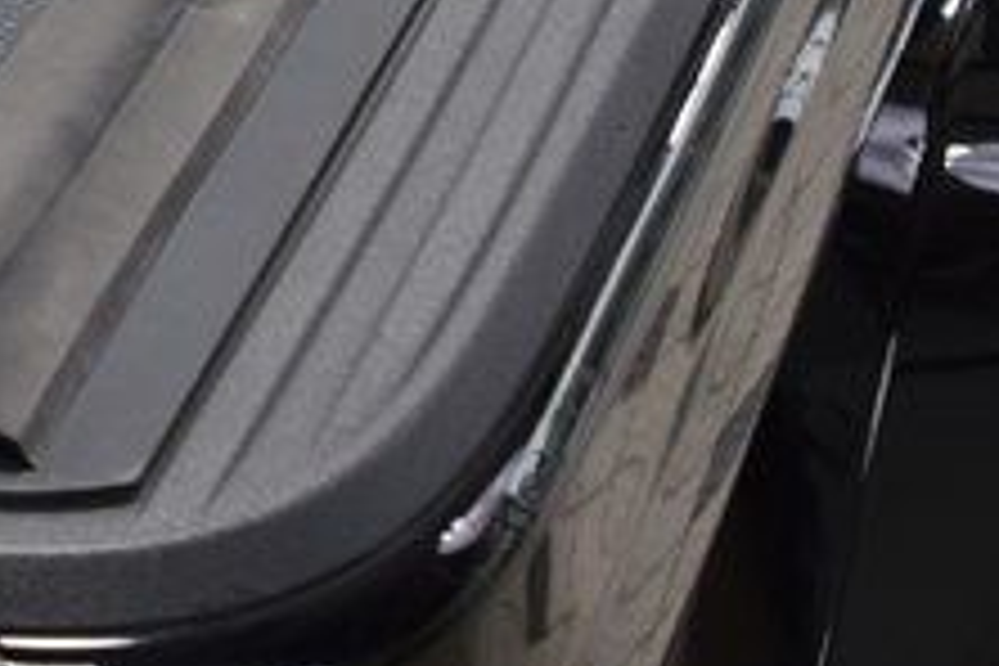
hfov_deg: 11.1
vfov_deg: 8.0
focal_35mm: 166
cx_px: -1062
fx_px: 4606
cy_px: -466
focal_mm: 24
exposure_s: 1/15
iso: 500
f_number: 6.3
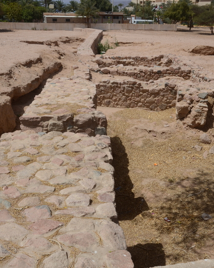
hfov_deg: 36.5
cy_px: 132
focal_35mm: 41
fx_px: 325
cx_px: 107
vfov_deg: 44.8
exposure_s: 1/500
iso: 200
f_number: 13
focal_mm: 24
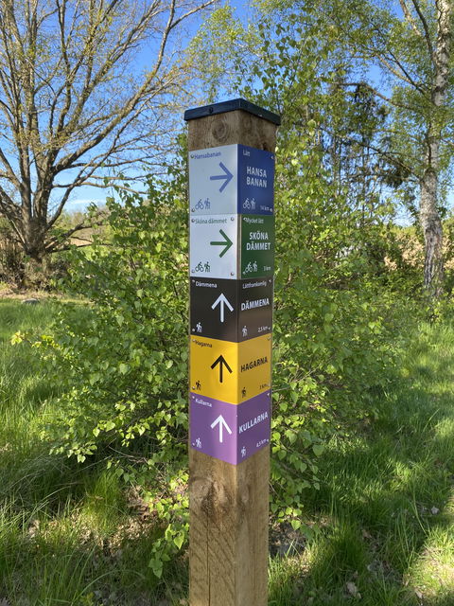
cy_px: 303
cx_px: 227
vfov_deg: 67.3
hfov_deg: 53.1
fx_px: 455
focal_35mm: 26
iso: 32
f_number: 1.8
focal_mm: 4.25
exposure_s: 1/654
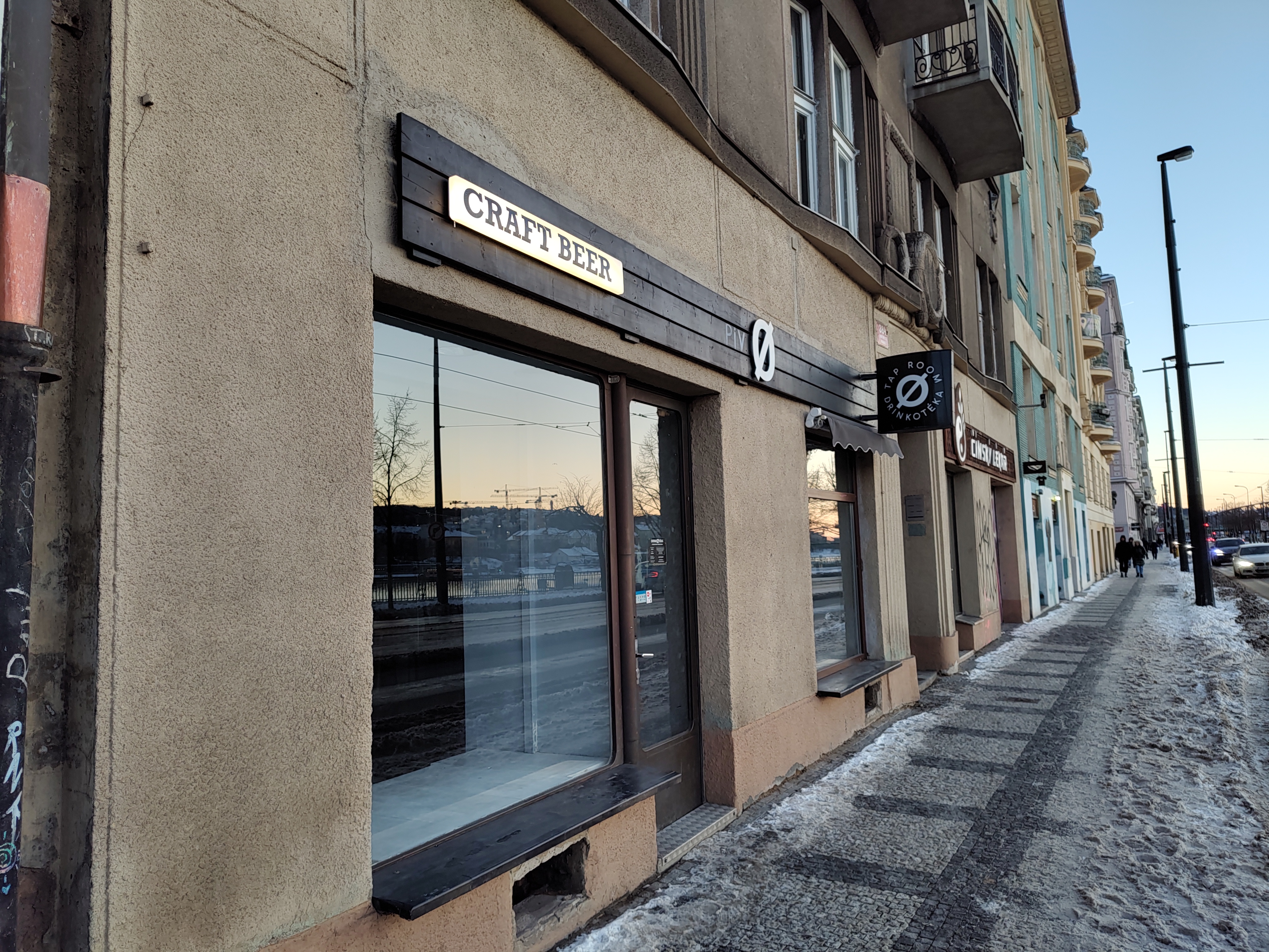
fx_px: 843
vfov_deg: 58.9
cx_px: 634
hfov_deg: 73.9
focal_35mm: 23
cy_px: 476
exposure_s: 1/130
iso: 100
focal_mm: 5.56
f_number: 1.8
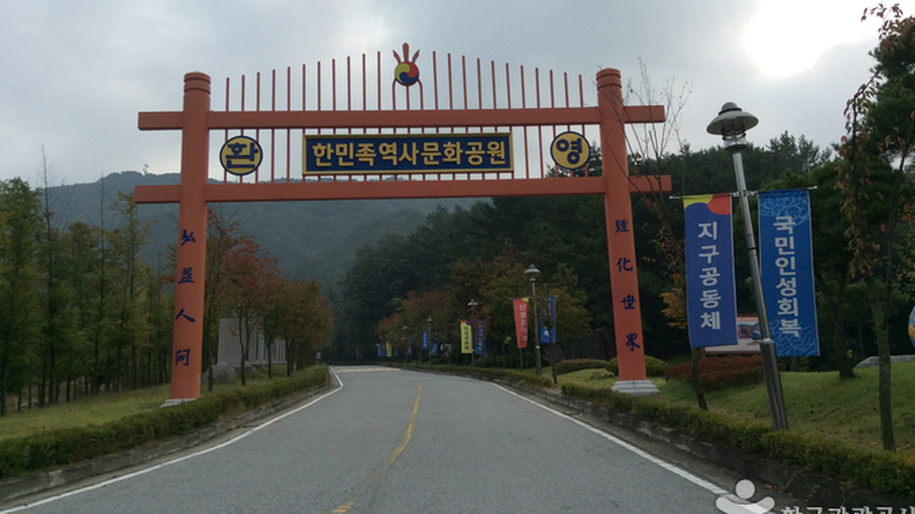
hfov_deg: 54.0
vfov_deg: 31.9
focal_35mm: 37
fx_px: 897
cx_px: 466
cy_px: 215
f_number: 2.4
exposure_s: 1/673
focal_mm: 3.3
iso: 32
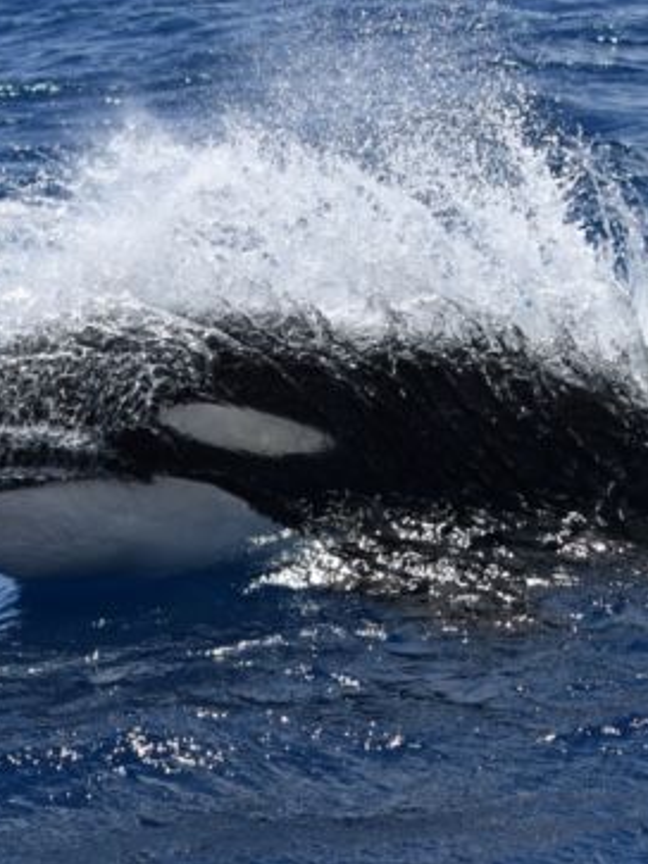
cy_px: 323
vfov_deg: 15.5
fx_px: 3172
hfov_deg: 11.6
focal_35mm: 127
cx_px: 593
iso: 560
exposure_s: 1/8000
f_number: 5
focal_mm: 60
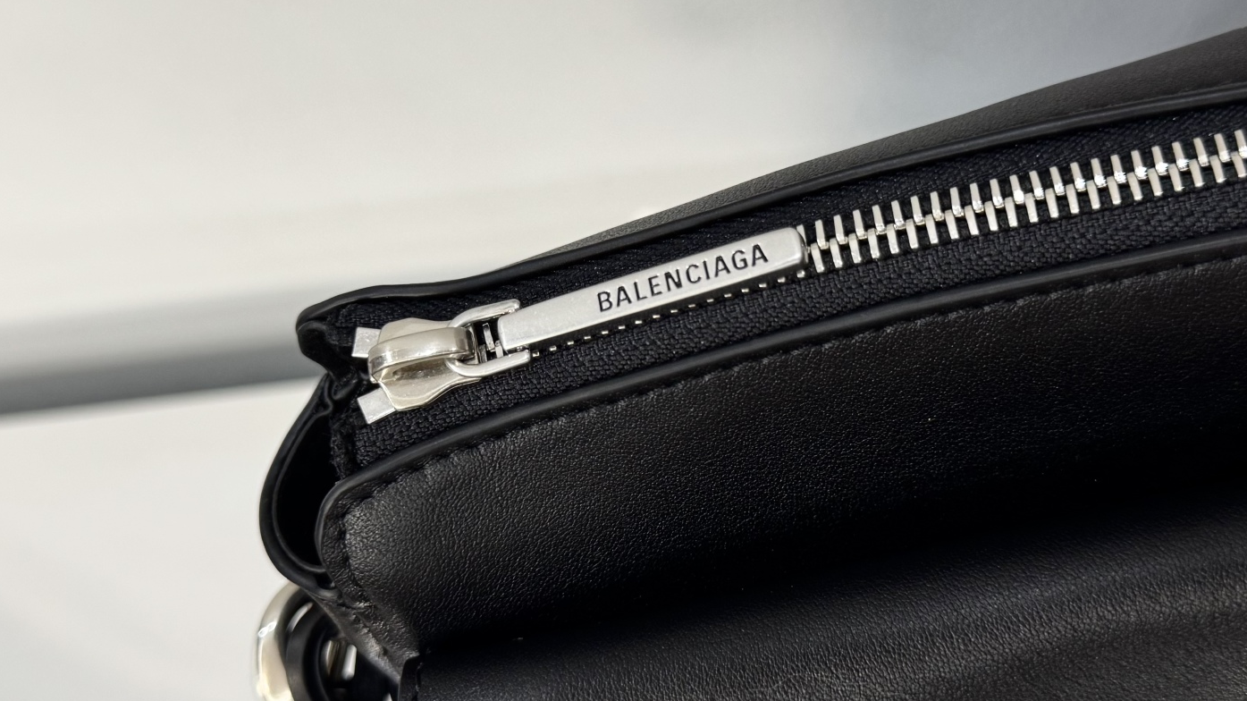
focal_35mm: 27
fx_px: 893
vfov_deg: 42.6
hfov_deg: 69.9
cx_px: 638
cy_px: 266
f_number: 1.78
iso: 125
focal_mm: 6.76
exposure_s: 1/50
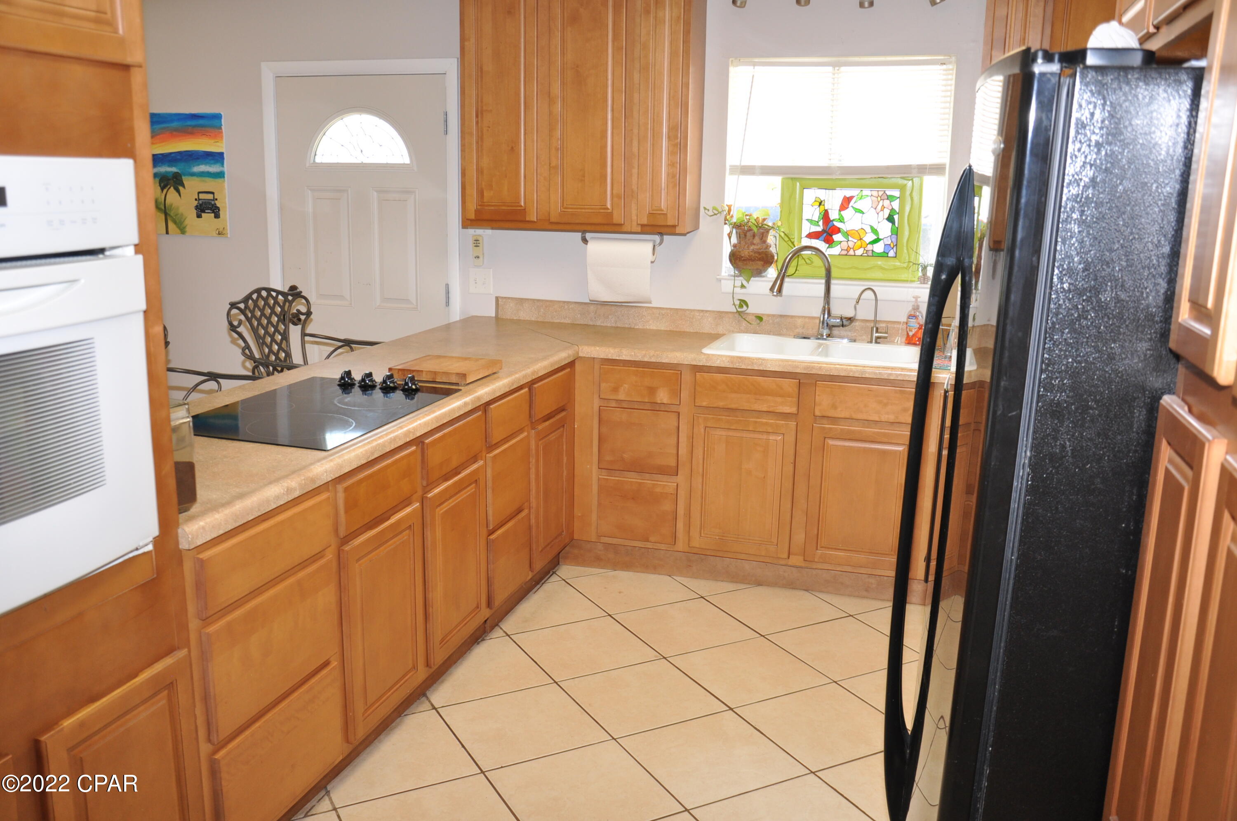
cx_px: 618
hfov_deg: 59.6
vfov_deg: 41.6
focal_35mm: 32
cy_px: 410
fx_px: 1081
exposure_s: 1/80
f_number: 5
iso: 400
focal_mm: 21
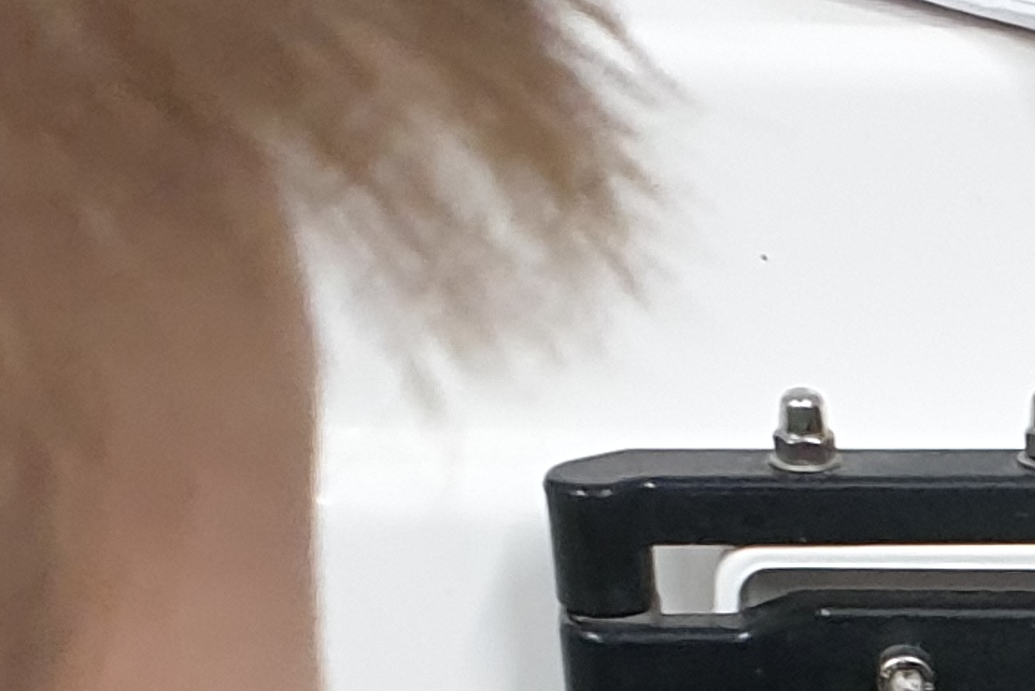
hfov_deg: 11.6
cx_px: 2225
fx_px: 4457
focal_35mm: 155
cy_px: 1588
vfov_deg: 8.2
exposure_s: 1/50
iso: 250
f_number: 2.4
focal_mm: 4.3
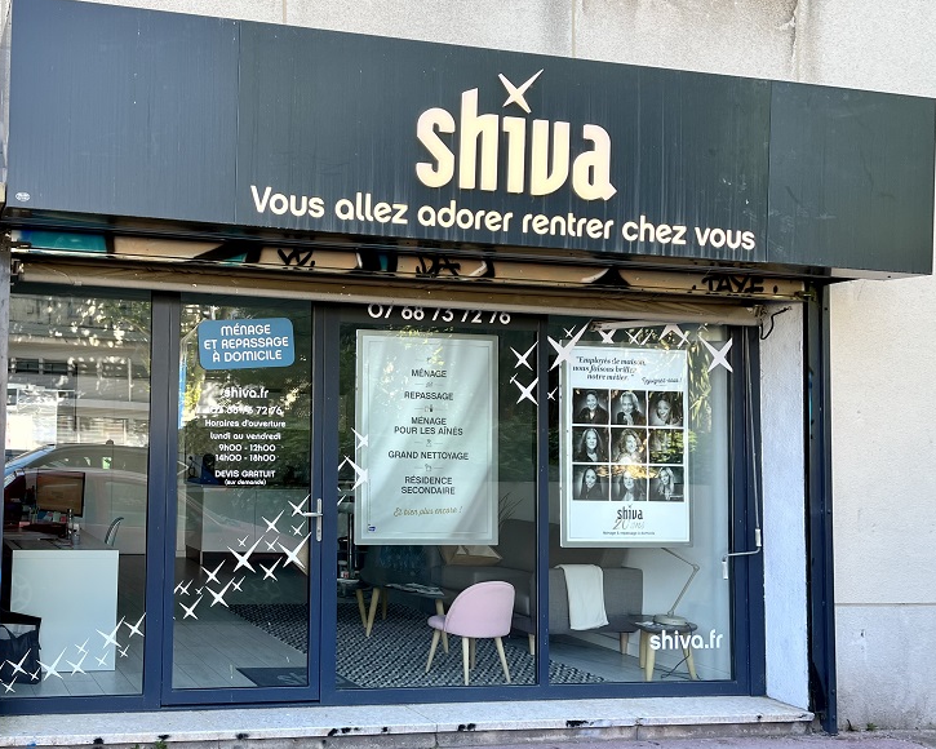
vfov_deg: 51.5
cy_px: 366
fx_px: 776
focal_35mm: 28
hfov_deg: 62.2
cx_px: 466
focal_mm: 5.1
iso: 40
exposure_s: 1/246
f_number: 1.6
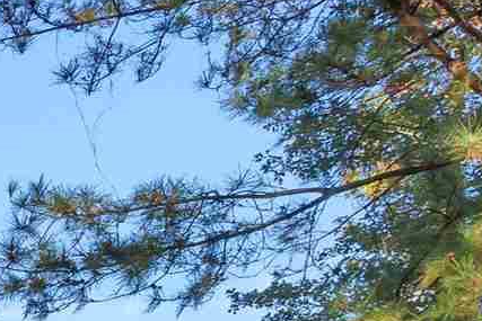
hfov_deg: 11.5
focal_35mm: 115
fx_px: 1540
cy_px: 567
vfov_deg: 11.2
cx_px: -918
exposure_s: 1/60
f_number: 8
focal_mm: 16
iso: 500
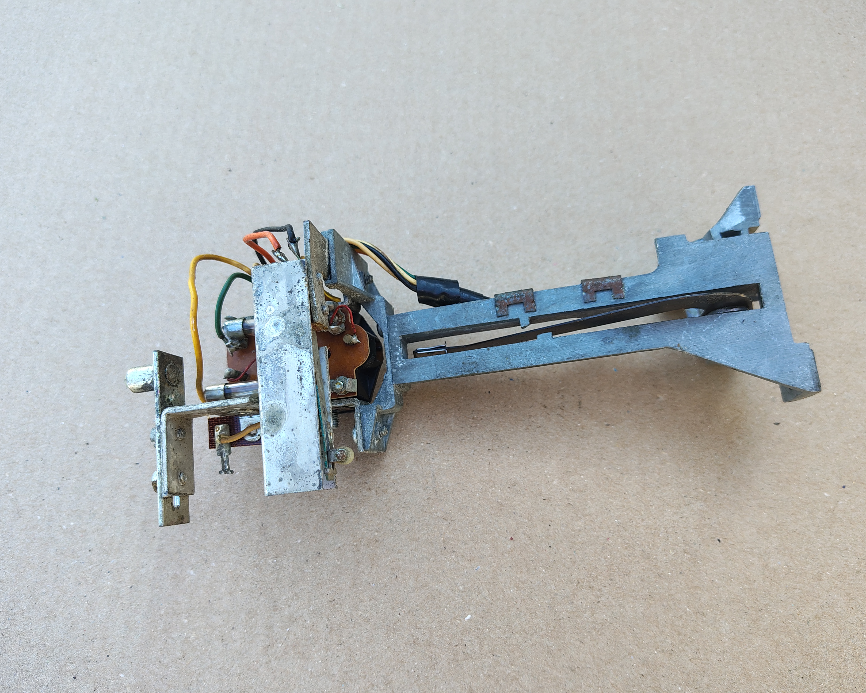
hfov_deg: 66.0
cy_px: 351
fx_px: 666
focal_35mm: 26
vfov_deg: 54.9
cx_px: 453
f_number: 1.8
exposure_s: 1/149
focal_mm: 5.56
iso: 100
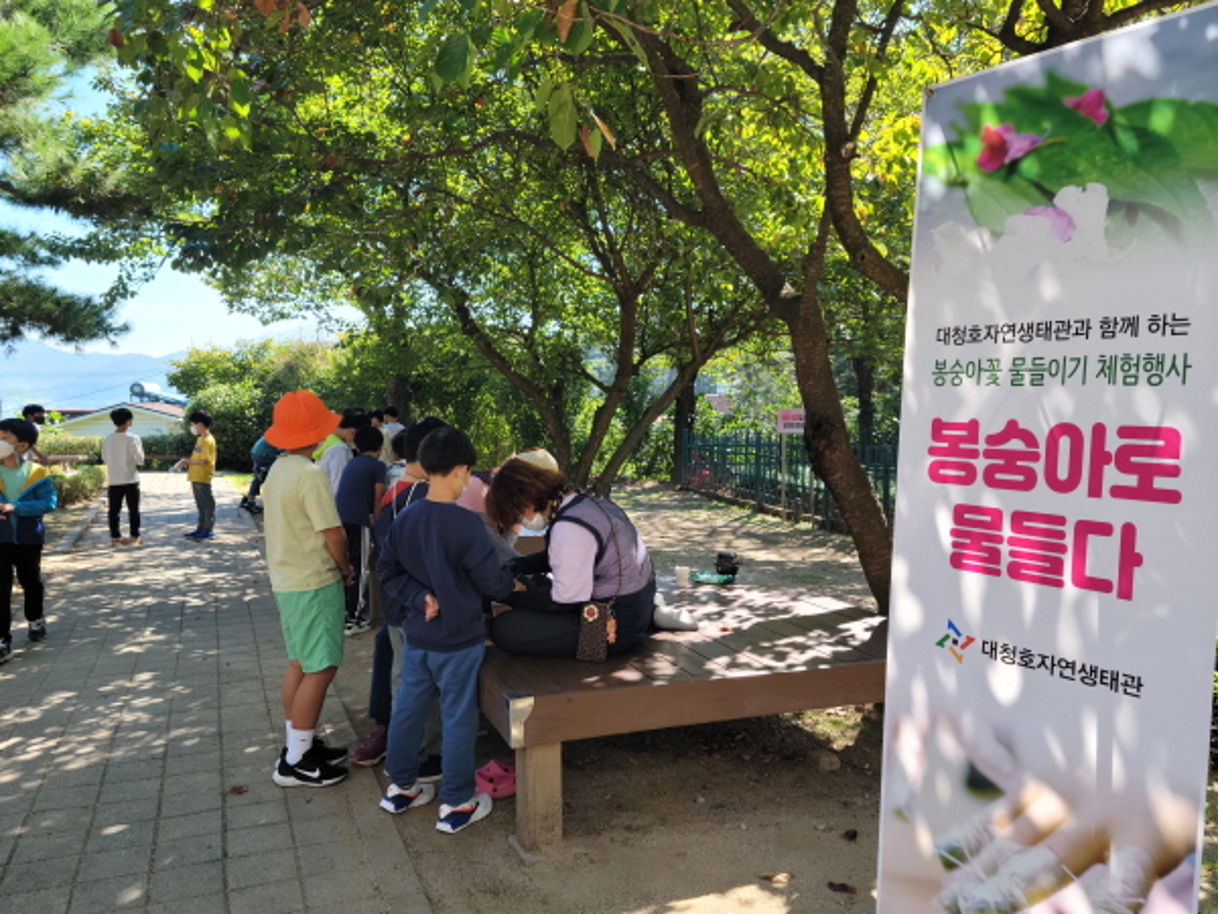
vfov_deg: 49.7
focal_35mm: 28
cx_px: 609
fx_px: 985
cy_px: 457
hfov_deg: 63.4
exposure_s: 1/130
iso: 25
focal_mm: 5.9
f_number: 2
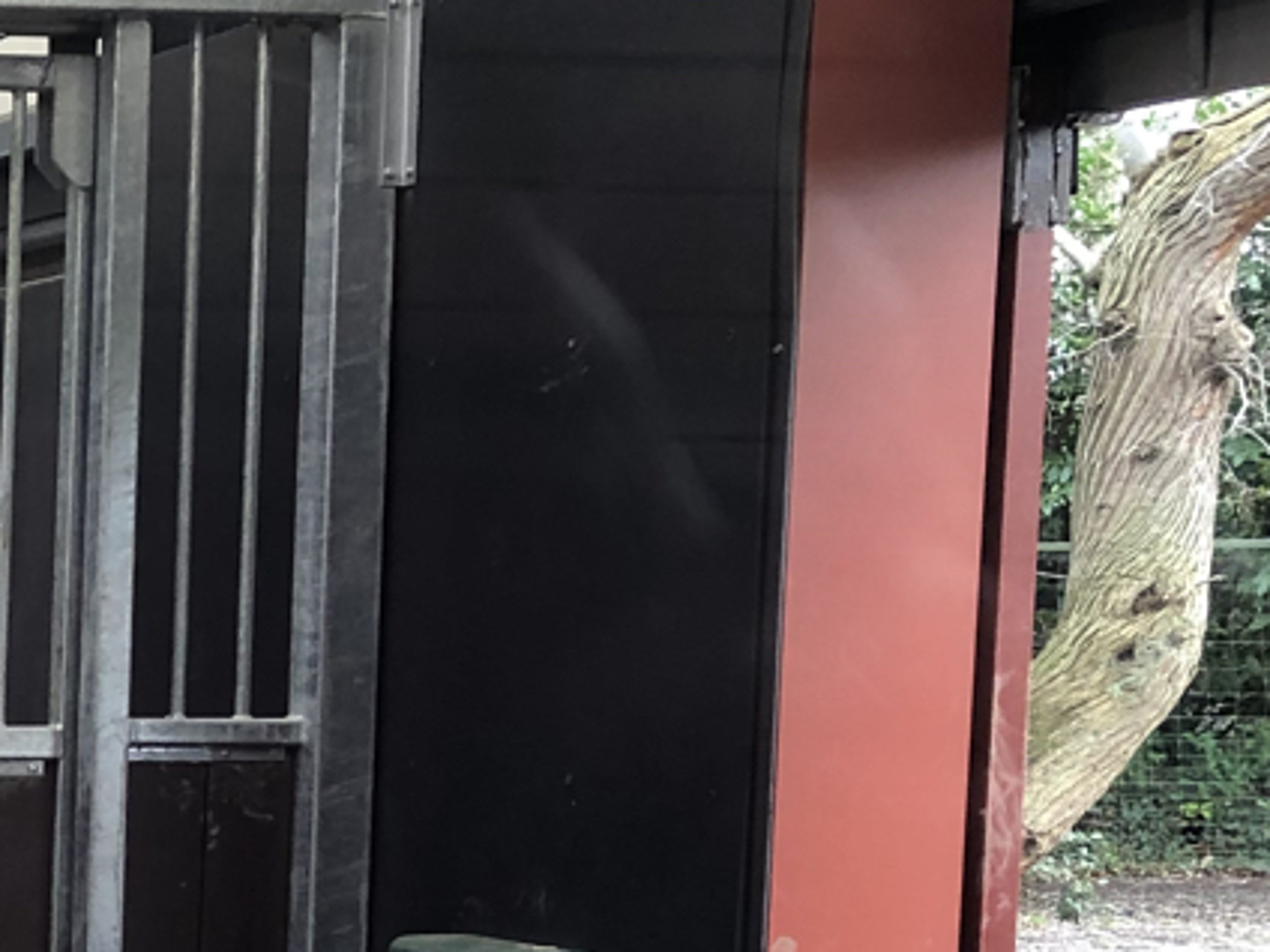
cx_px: -842
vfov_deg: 15.2
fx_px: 3485
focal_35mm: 95
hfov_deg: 17.6
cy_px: 985
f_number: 1.8
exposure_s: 1/33
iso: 40
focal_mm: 3.99
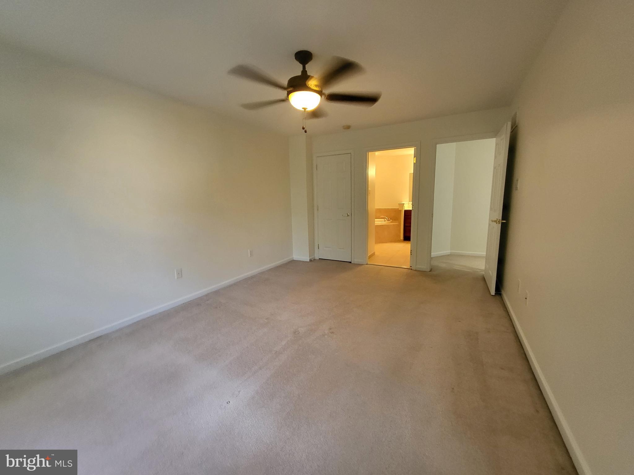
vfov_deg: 89.9
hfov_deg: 106.2
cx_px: 317
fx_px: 238
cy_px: 238
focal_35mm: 13
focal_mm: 1.74
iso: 320
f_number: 2.2
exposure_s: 1/40
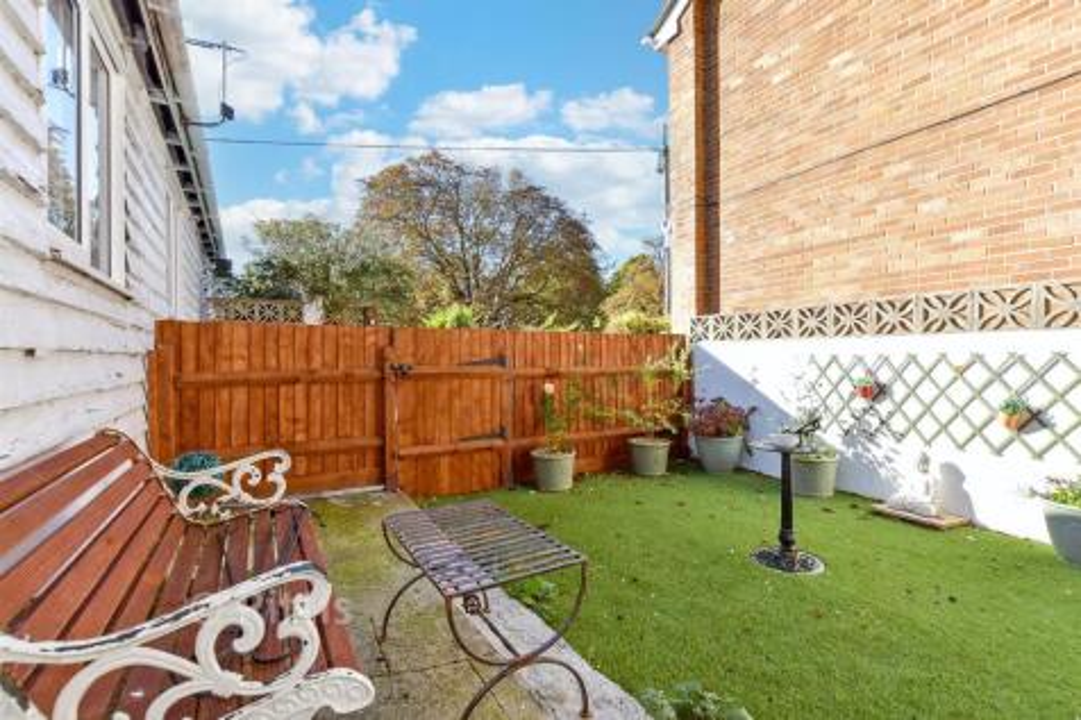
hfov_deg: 100.4
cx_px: 540
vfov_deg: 77.3
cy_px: 360
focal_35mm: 15
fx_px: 450
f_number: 8
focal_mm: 10
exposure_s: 1/100
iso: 160
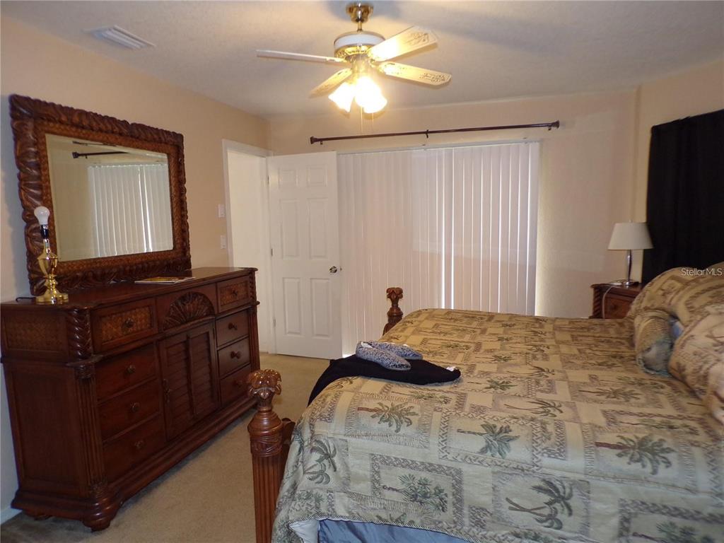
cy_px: 272
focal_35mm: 24
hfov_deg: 71.6
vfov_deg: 56.8
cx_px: 362
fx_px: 502
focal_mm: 4.3
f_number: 3
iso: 200
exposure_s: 1/34
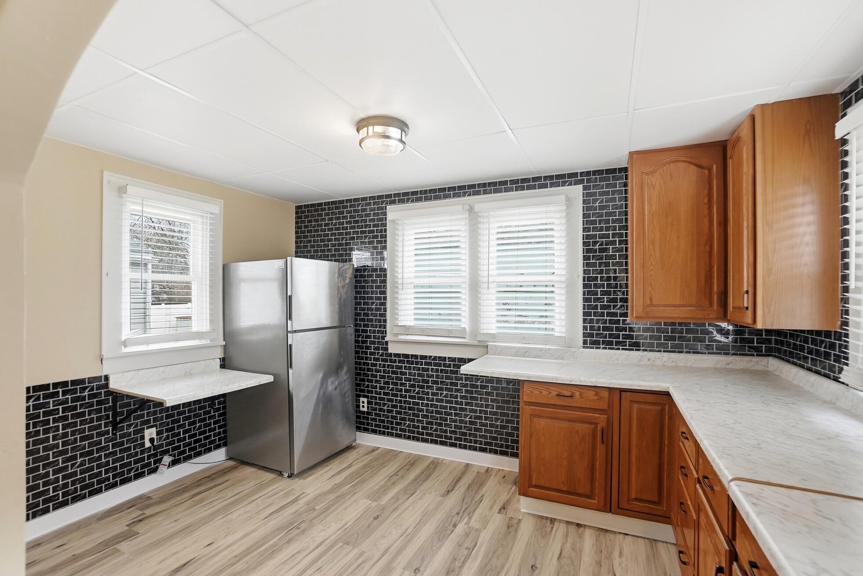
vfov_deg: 77.3
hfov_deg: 100.4
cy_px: 288
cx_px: 432
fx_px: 360
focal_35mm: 15
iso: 100
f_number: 4
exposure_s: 1/200
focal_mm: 10
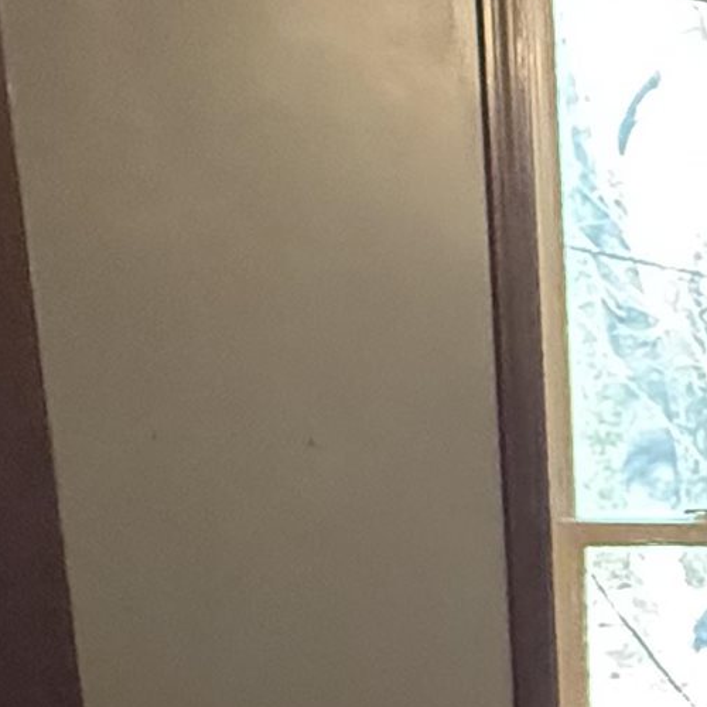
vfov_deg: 21.0
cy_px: 882
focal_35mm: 76
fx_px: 1756
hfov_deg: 18.1
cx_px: 1275
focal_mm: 2.22
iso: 800
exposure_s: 1/60
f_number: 2.2
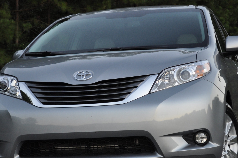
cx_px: 124
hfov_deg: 17.3
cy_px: 96
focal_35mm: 119
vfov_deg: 11.5
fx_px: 784
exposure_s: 1/60
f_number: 5.6
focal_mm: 55
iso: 500
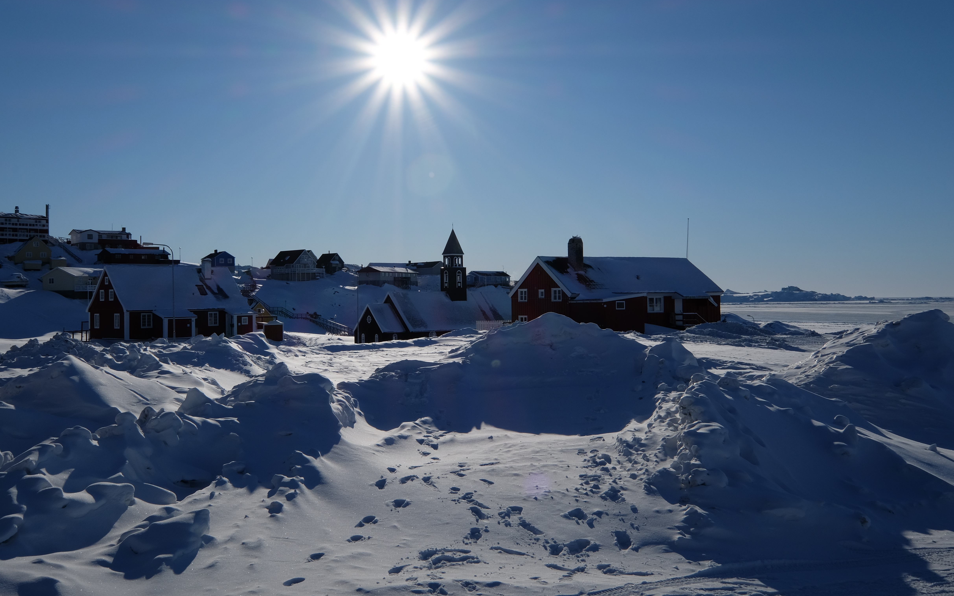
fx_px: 962
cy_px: 297
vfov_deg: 34.4
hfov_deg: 52.8
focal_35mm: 37
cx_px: 478
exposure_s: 1/400
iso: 200
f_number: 18
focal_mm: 24
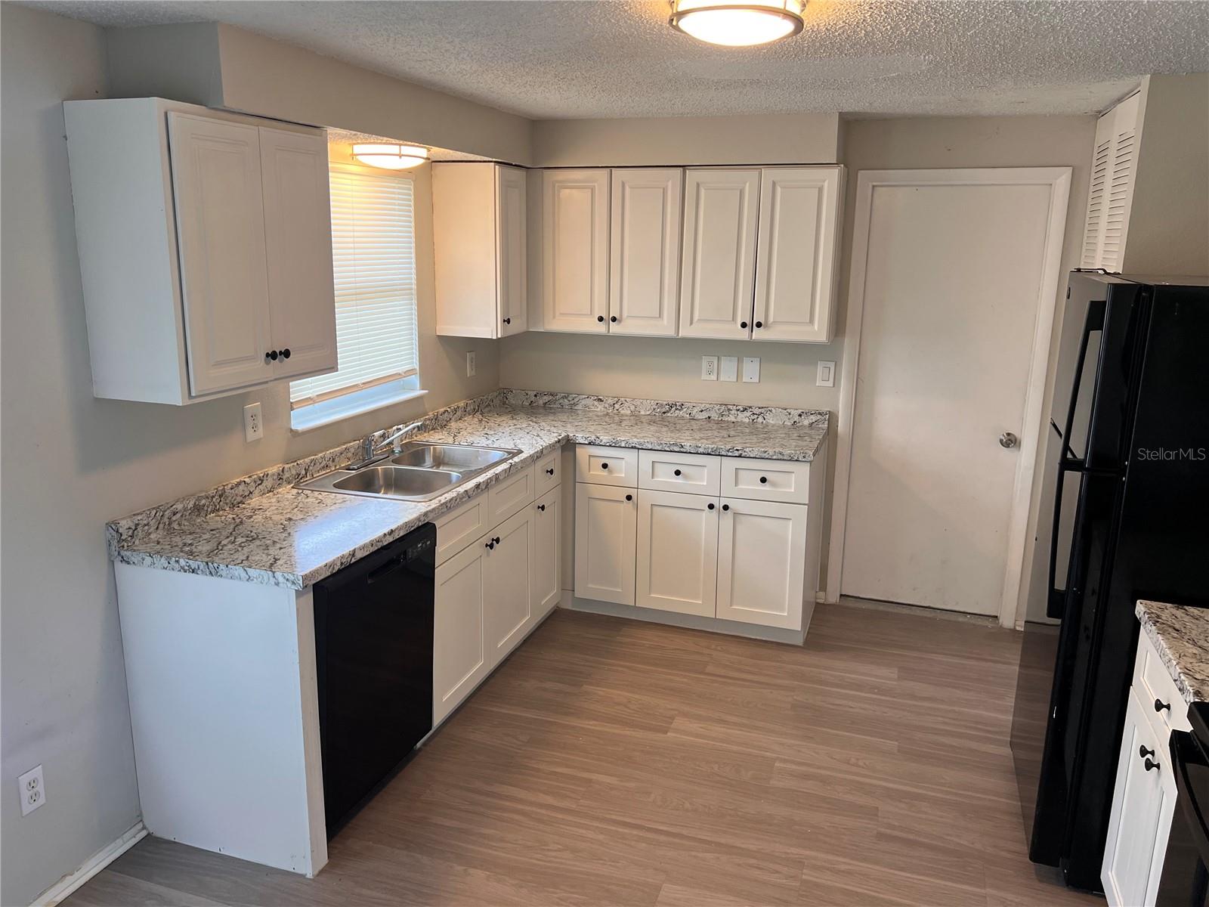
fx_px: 908
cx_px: 604
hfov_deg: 67.3
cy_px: 454
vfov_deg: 53.1
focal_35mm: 26
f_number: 1.5
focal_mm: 5.7
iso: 80
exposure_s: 1/120
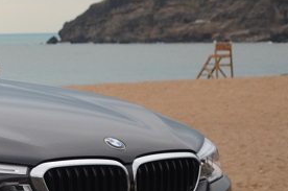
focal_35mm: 256
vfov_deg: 5.3
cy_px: 49
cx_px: -206
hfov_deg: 7.8
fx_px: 2044
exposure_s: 1/60
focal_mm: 46
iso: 400
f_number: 5.3
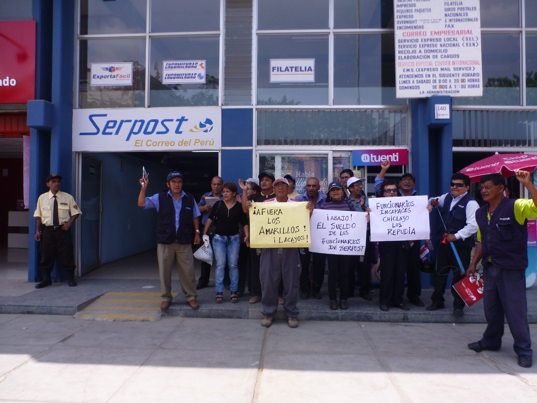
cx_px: 268
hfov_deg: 71.6
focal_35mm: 24
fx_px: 372
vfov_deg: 56.8
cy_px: 202
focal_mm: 4.3
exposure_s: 1/320
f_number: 4
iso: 100
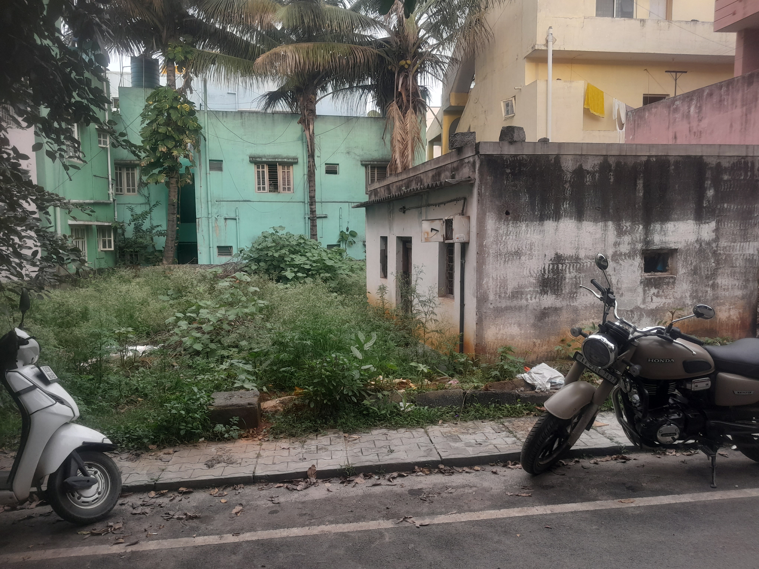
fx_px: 592
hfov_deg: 65.3
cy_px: 284
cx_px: 380
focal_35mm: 27
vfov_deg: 51.4
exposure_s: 1/50
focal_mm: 4
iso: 50
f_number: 1.8
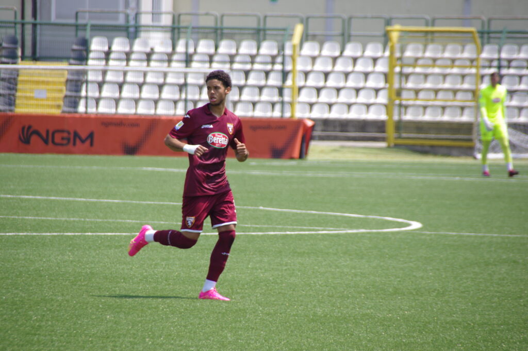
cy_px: 176
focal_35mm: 375
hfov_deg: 5.5
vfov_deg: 3.7
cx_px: 264
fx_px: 5493
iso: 200
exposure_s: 1/400
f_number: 6.3
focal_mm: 250
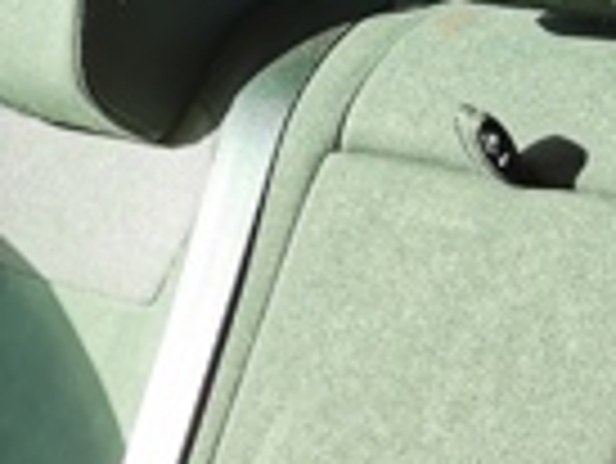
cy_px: 942
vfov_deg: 8.9
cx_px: 315
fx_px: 2814
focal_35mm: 158
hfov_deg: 12.5
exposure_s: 1/115
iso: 50
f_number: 1.8
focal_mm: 5.58
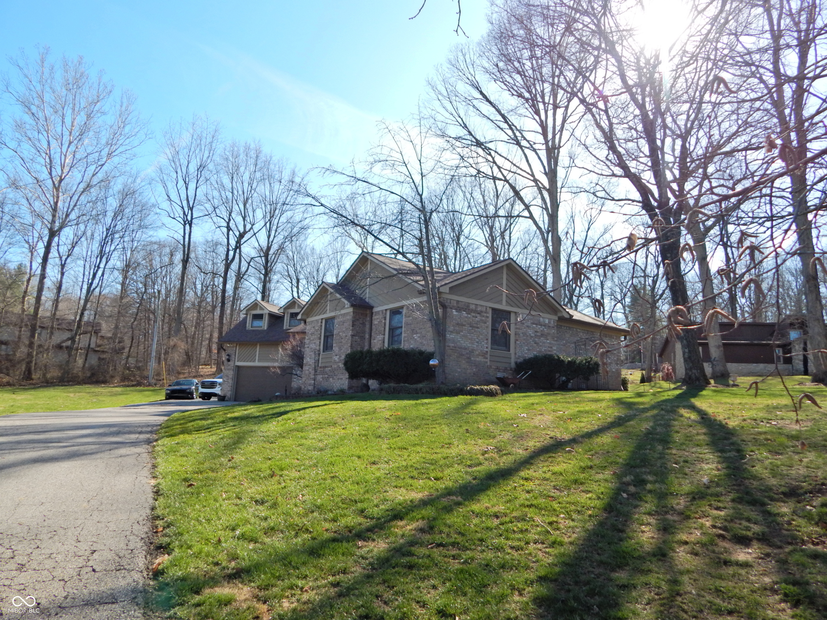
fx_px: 526
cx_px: 414
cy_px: 310
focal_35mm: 22
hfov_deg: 76.4
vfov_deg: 61.1
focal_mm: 4
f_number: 3
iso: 125
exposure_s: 1/800
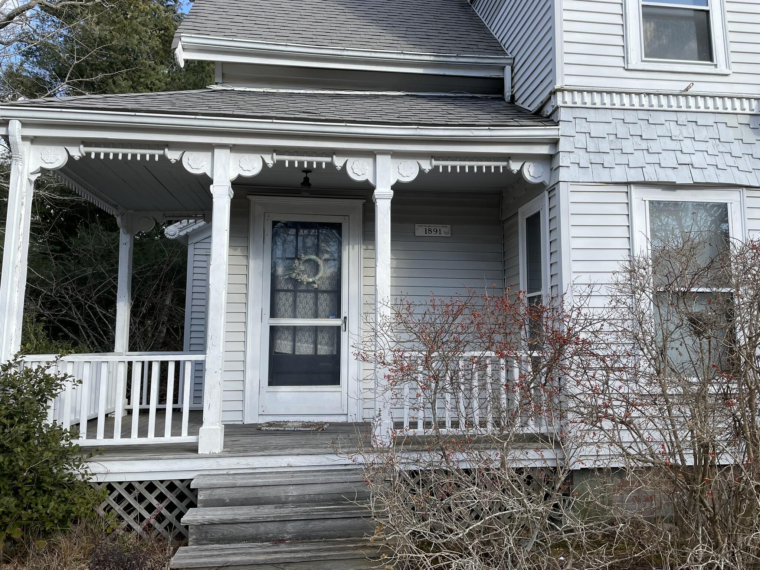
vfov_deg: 53.1
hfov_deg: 67.3
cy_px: 285
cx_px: 380
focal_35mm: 26
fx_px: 571
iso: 32
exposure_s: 1/1182
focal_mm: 4.2
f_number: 1.6
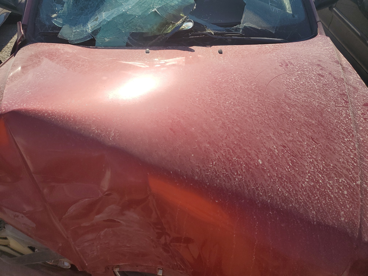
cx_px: 184
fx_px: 276
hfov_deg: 67.3
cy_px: 138
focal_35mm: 26
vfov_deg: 53.1
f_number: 1.5
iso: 50
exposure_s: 1/5000
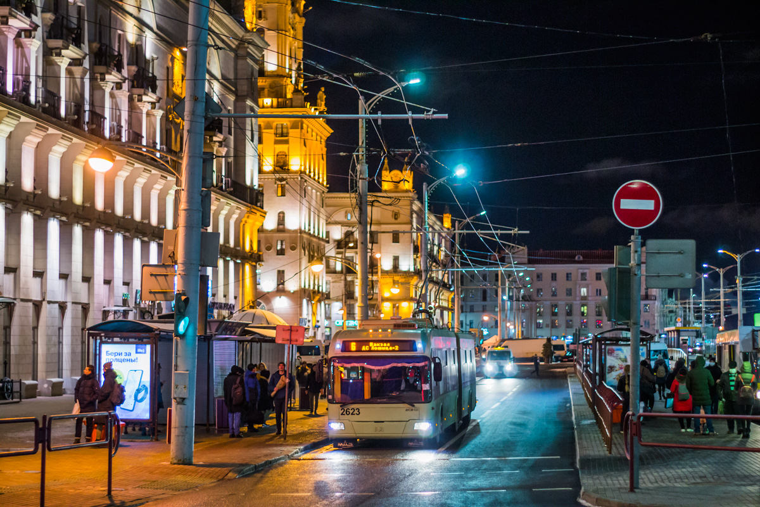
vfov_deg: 18.2
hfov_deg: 27.0
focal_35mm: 75
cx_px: 380
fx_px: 1583
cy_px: 254
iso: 800
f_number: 2.5
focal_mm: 50
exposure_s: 1/60
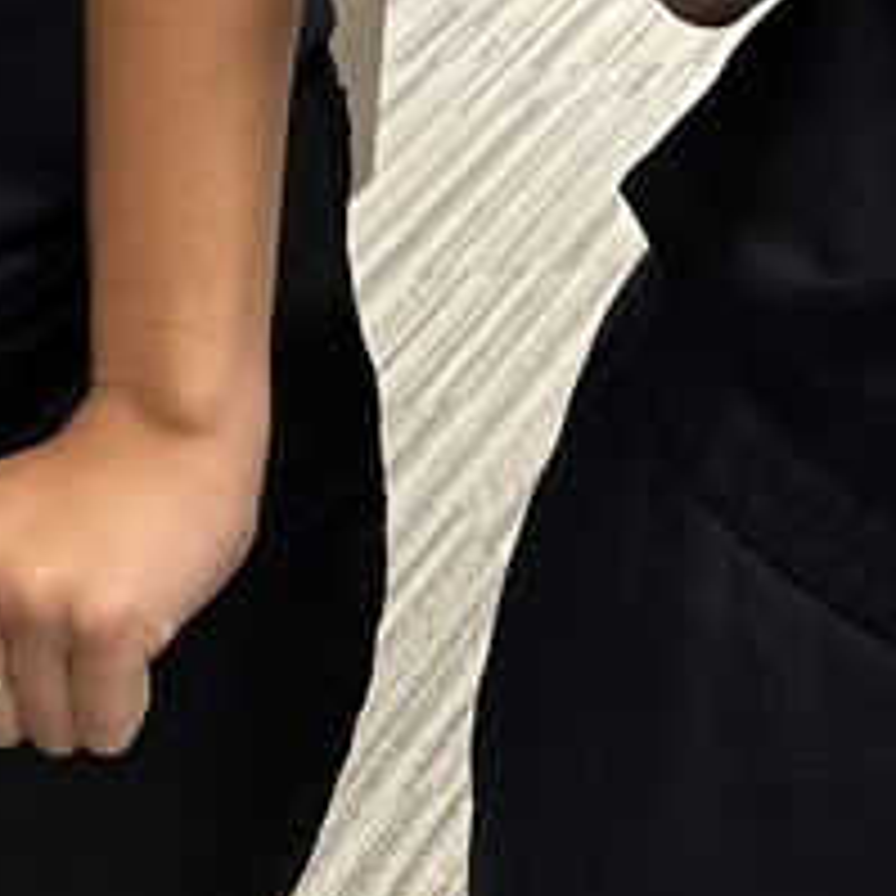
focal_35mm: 109
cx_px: -216
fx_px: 3192
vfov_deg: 14.2
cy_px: -693
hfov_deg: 15.3
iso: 200
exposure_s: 1/60
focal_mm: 6.76
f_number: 1.78
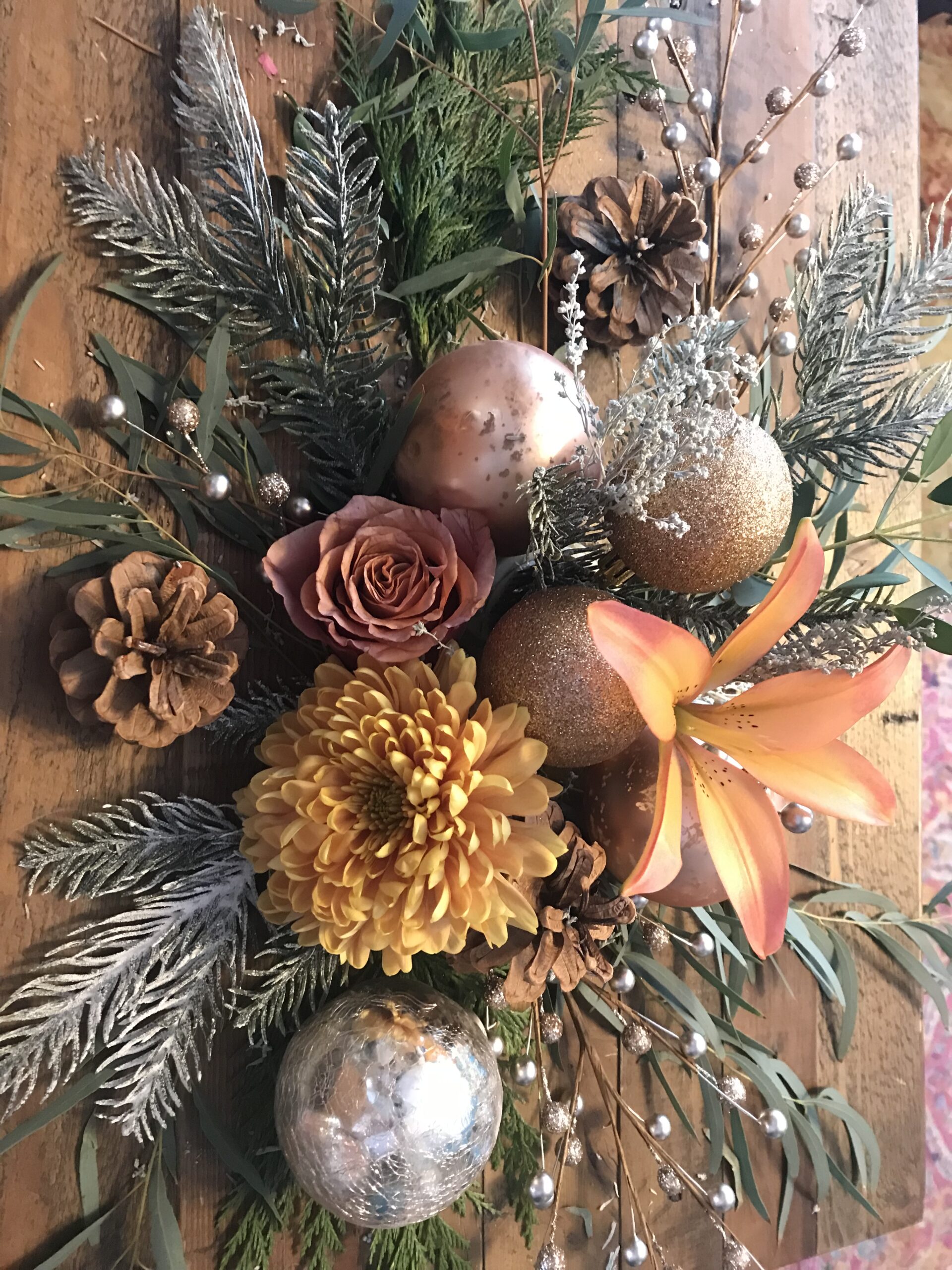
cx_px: 476
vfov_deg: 63.4
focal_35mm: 28
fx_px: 1027
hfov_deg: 49.7
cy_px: 635
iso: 100
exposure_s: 1/13
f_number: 1.8
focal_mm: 3.99
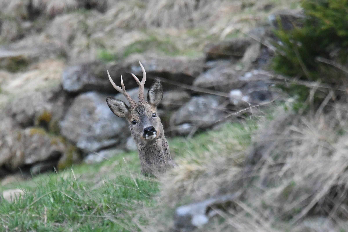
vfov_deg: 2.2
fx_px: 6087
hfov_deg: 3.3
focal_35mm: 630
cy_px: 116
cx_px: 174
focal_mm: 420
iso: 2500
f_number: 5.6
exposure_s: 1/1000
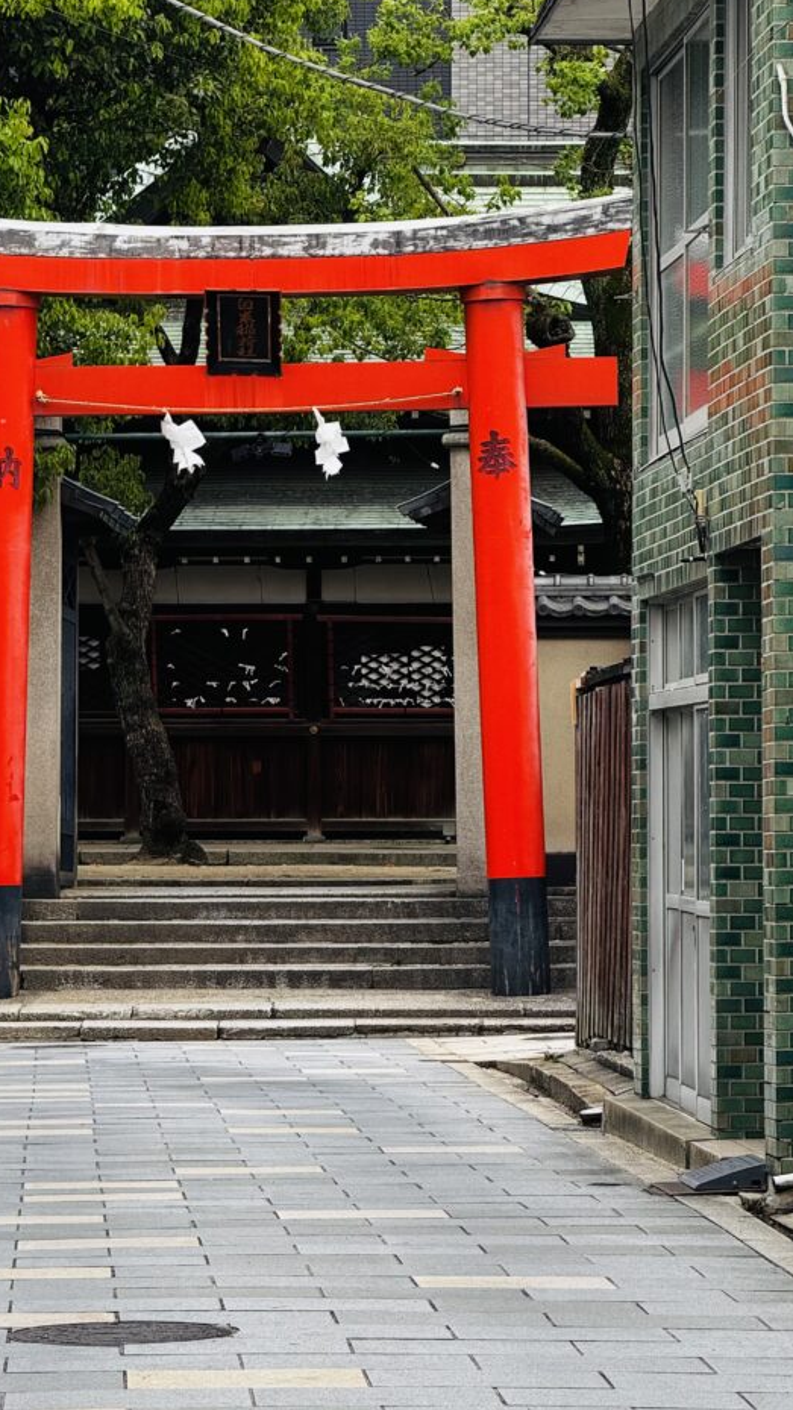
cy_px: 708
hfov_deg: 8.4
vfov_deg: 14.9
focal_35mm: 144
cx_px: 346
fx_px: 5384
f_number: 2.8
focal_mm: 15.66
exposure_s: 1/224
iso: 50
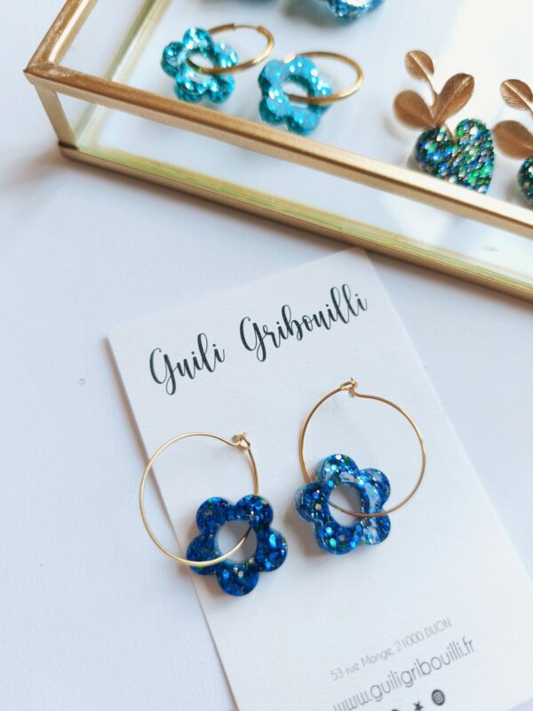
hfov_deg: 58.9
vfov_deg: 73.9
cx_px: 266
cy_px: 356
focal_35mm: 23
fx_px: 472
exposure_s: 1/50
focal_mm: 6.18
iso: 400
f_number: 1.65
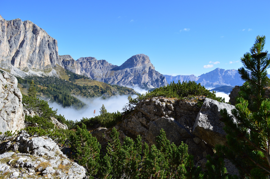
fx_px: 202
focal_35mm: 27
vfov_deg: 47.8
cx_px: 135
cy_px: 90
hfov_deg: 67.4
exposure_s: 1/200
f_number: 7.1
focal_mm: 18
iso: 100
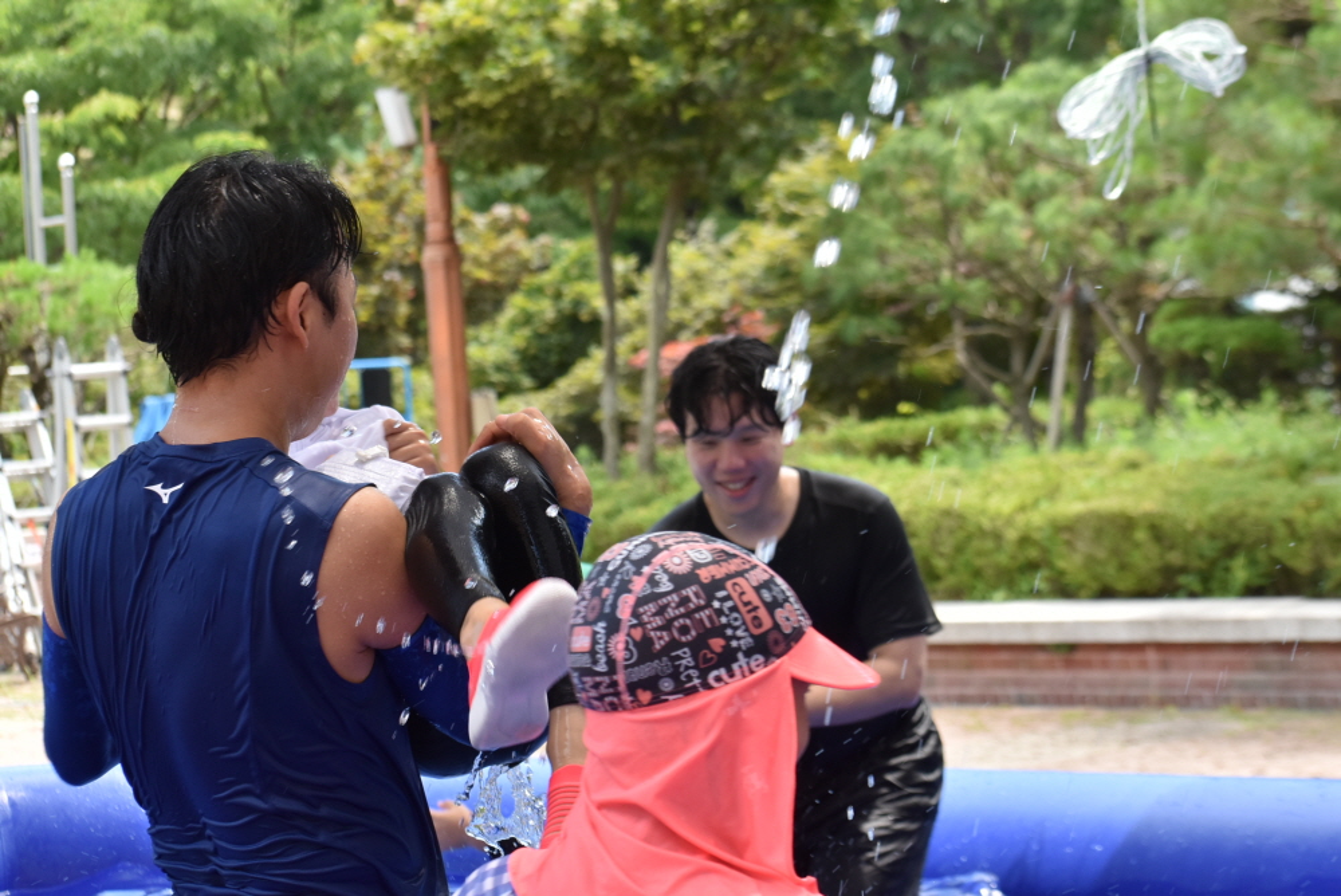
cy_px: 448
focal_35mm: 120
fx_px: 4472
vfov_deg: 11.4
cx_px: 670
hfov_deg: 17.1
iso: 400
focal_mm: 80
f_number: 8
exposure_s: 1/250
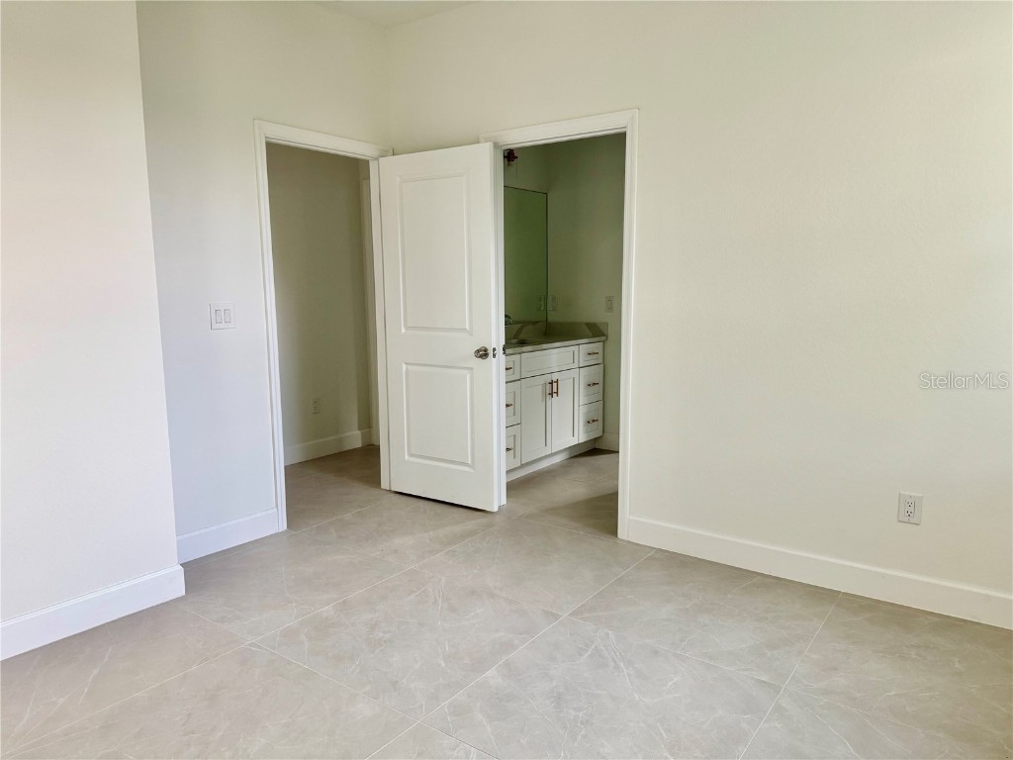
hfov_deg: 71.6
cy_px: 380
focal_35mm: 24
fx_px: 702
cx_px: 506
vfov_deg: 56.8
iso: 160
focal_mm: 6.76
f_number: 1.78
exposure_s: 1/120
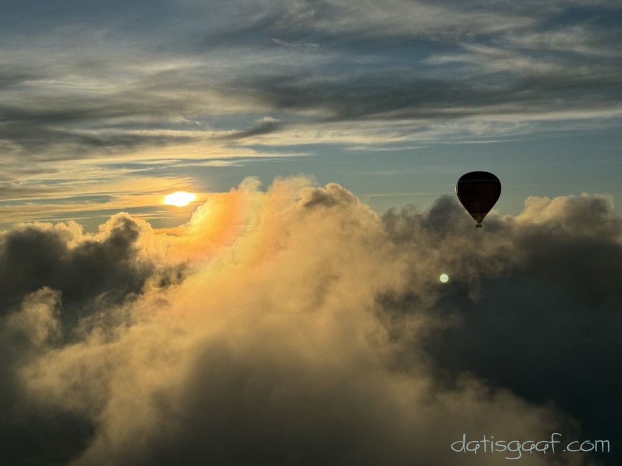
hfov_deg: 39.7
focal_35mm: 48
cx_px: 311
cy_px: 233
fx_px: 862
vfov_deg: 30.3
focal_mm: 6.76
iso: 64
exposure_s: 1/12500
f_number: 1.78
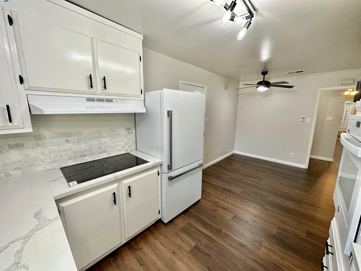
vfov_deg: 85.7
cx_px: 180
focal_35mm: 14
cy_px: 136
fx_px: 146
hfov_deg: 102.1
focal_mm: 2.22
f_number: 2.2
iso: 125
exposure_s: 1/120
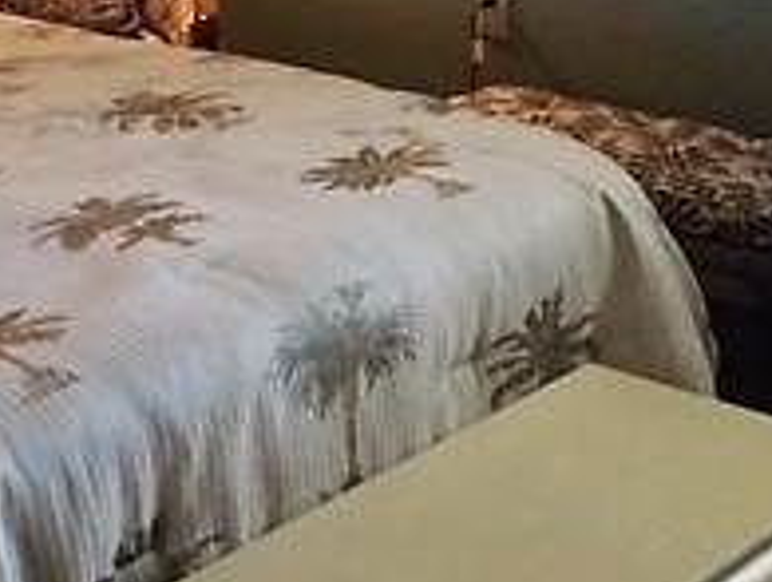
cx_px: 111
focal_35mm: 95
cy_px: 12
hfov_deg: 20.3
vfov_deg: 15.4
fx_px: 2123
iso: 200
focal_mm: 4.15
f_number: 2.2
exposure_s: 1/30
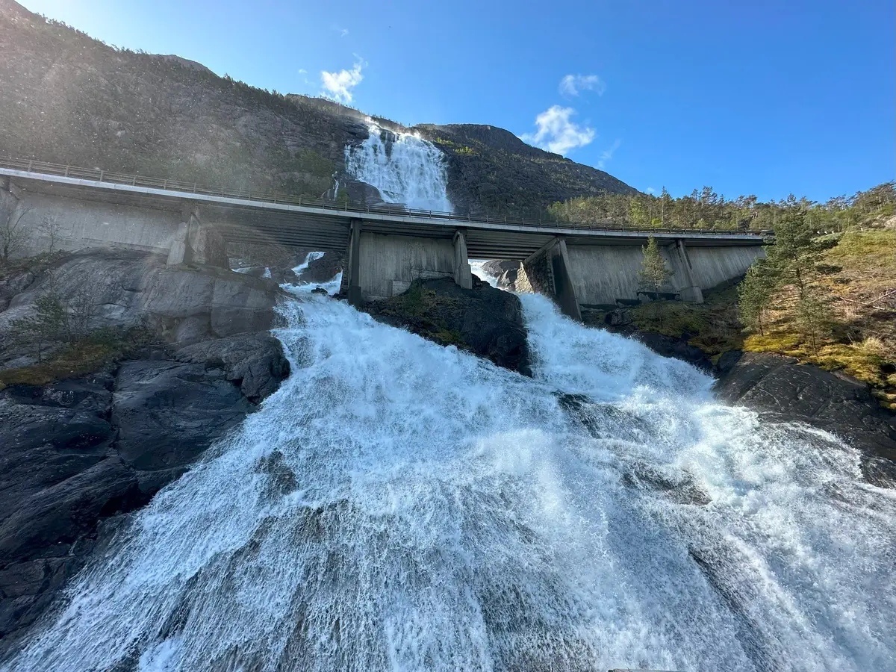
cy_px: 336
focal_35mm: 14
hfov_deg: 102.1
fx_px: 362
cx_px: 448
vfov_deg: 85.7
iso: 40
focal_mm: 2.22
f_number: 2.2
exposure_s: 1/924
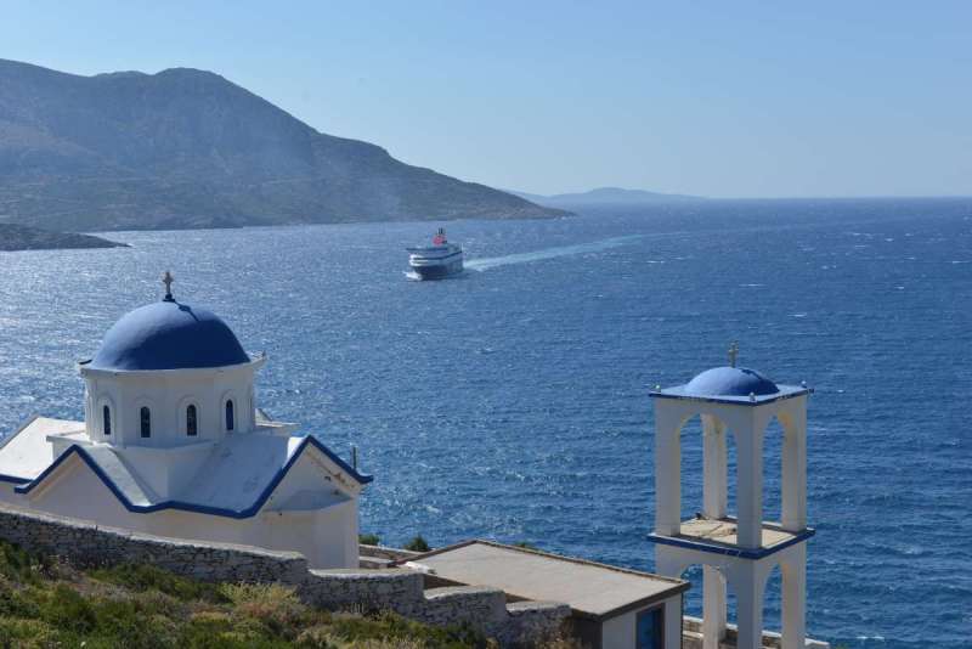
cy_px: 324
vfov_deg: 26.0
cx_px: 486
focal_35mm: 52
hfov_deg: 38.2
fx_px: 1404
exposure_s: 1/160
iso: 125
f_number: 9
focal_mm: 52
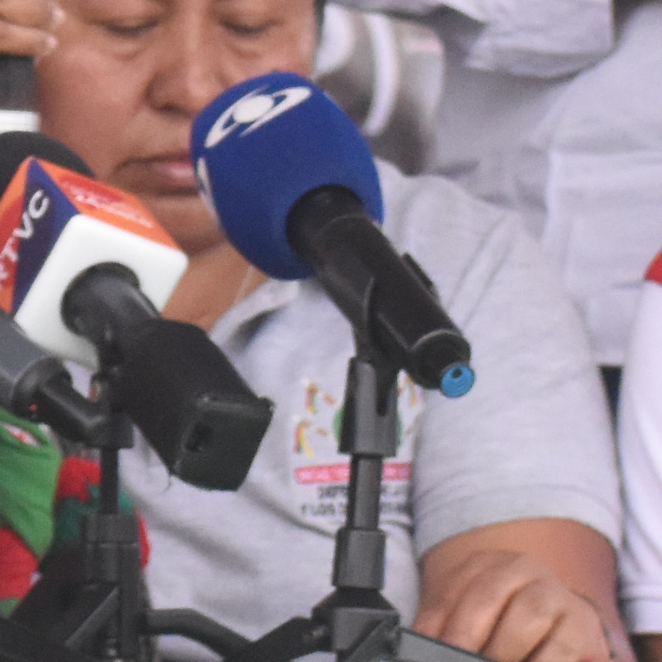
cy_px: 291
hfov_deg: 2.9
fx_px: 12809
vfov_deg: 3.0
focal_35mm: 592
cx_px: -1259
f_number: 7.1
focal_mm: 70
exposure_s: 1/1600
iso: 2000
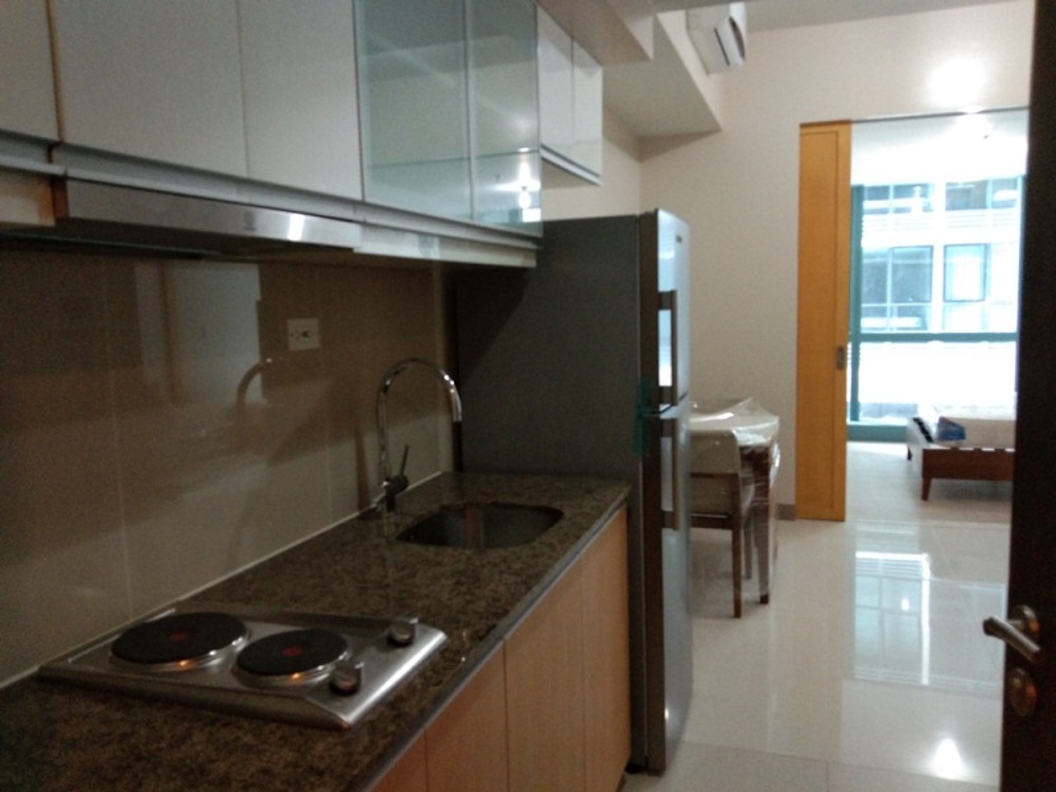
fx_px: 946
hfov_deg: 58.4
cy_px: 396
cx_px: 528
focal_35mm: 31
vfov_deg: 45.4
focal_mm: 3.69
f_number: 2.2
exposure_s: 1/20
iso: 400
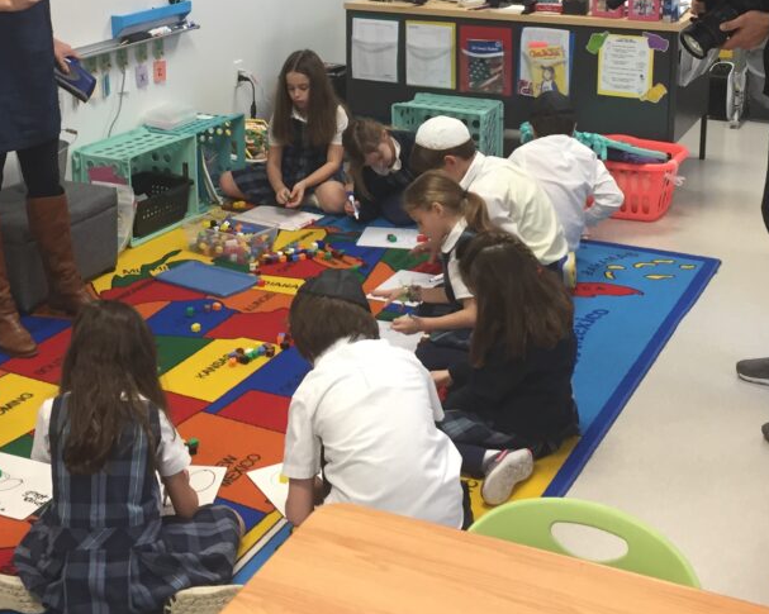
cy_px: 52
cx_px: 365
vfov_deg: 26.2
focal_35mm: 56
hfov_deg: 33.6
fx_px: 1274
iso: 80
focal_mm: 4.15
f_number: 2.2
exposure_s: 1/30
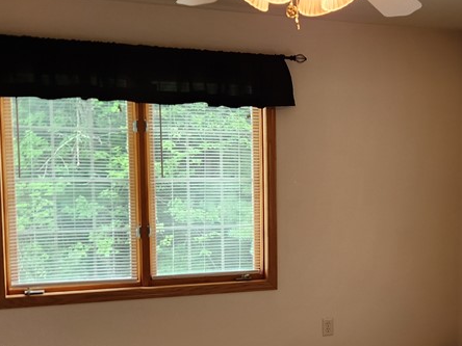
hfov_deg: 34.5
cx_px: 397
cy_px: 237
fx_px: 707
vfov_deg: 27.3
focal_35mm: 53
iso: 125
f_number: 1.8
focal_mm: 5.4
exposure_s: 1/180
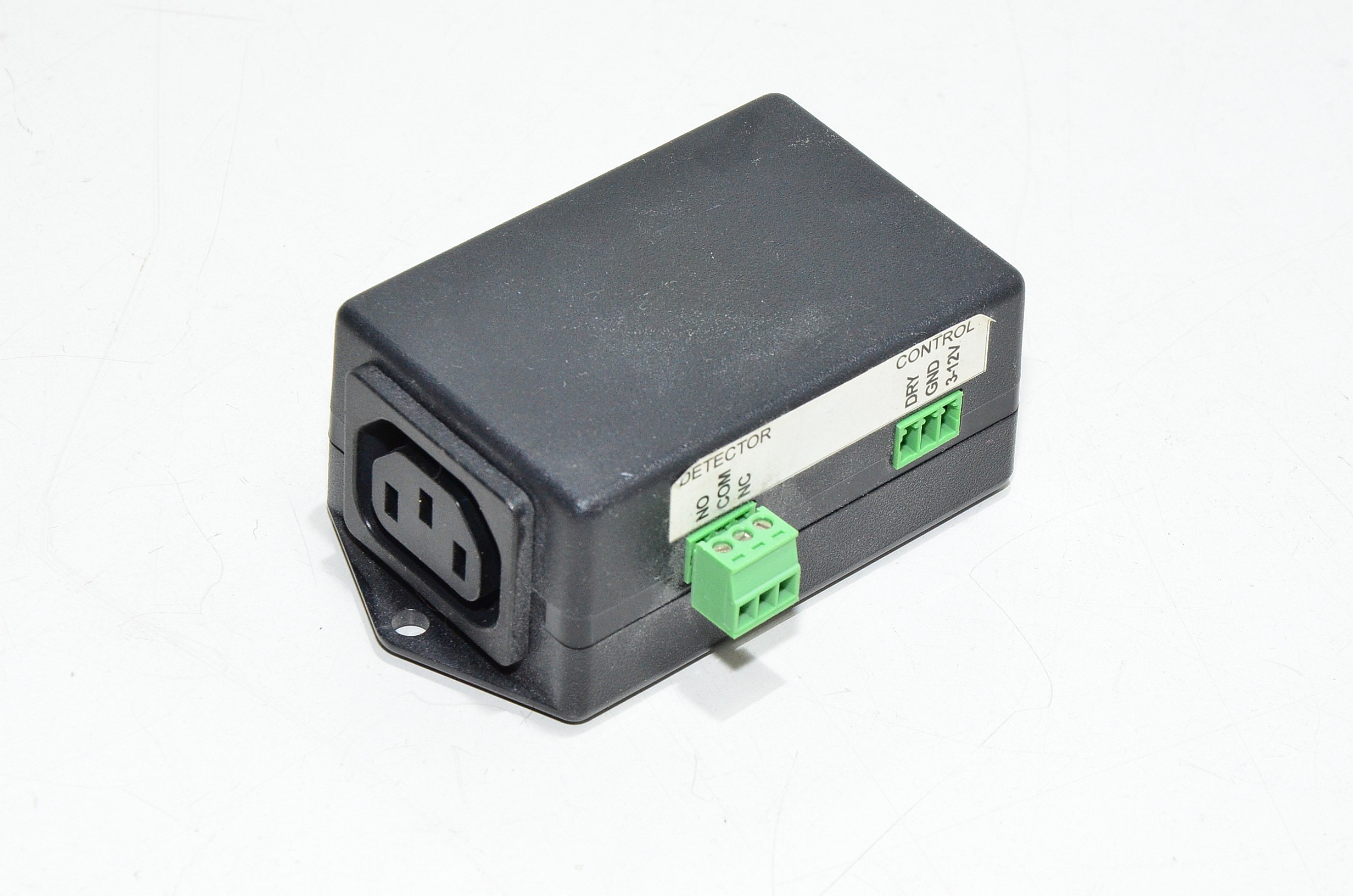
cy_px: 448
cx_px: 676
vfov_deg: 8.7
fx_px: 5907
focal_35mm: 158
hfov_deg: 13.1
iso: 1600
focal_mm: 105
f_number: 16
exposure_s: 1/50
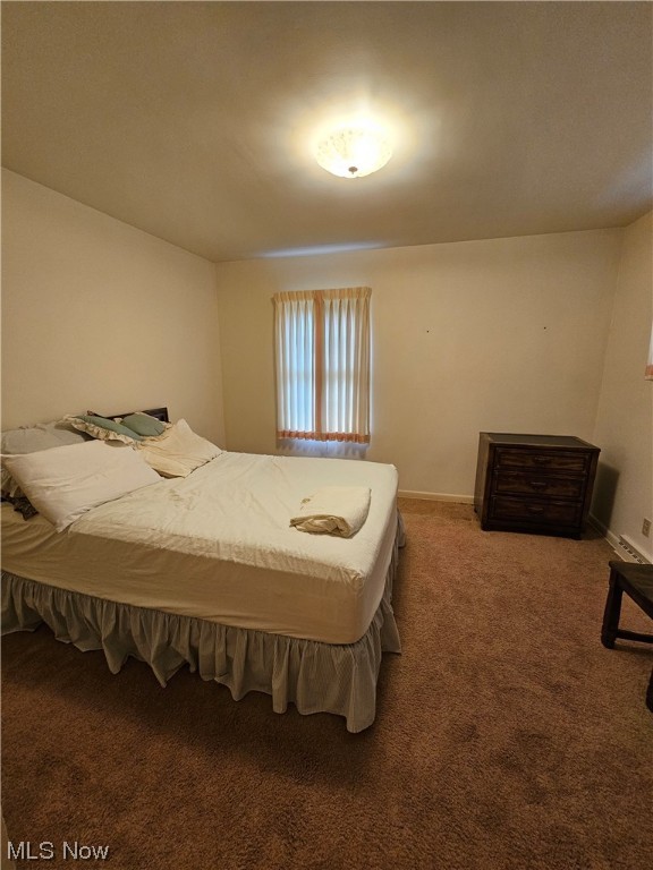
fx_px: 327
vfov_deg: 106.2
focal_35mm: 13
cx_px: 326
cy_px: 435
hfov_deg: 89.9
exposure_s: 1/60
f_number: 2.2
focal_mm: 2.2
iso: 320
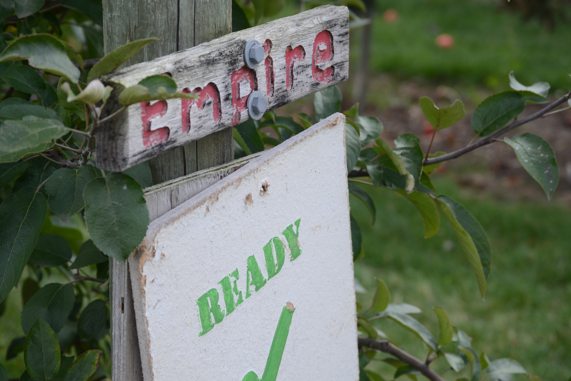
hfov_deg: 24.3
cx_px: 288
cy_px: 191
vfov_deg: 16.4
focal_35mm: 84
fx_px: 1324
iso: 100
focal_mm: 55
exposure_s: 1/125
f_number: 5.6
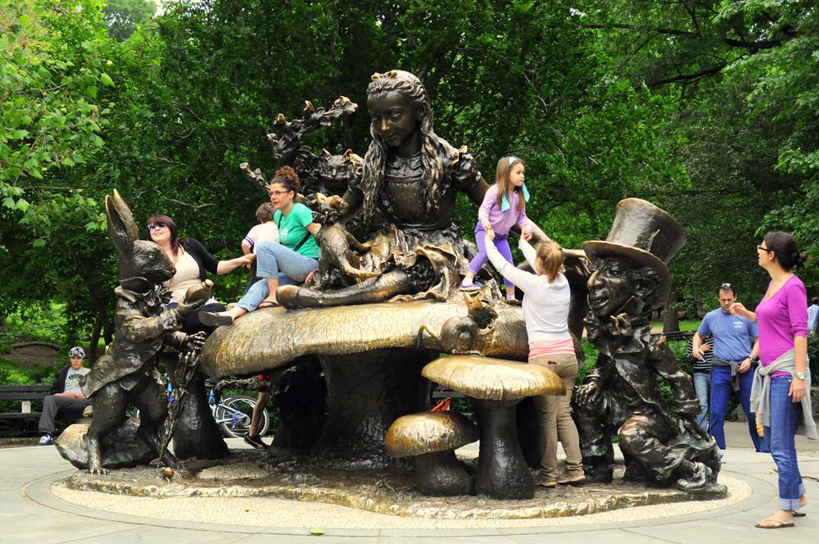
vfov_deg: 22.6
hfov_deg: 33.4
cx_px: 410
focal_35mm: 60
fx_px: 1363
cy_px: 272
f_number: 6.3
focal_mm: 40
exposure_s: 1/1000
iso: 1000
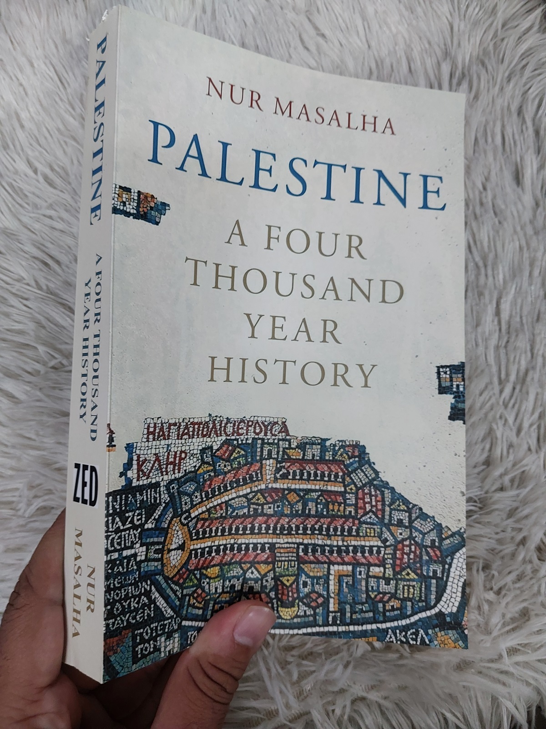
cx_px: 273
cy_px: 364
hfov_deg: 46.8
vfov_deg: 60.0
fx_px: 631
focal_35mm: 30
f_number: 1.8
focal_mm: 4.6
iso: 125
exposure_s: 1/50
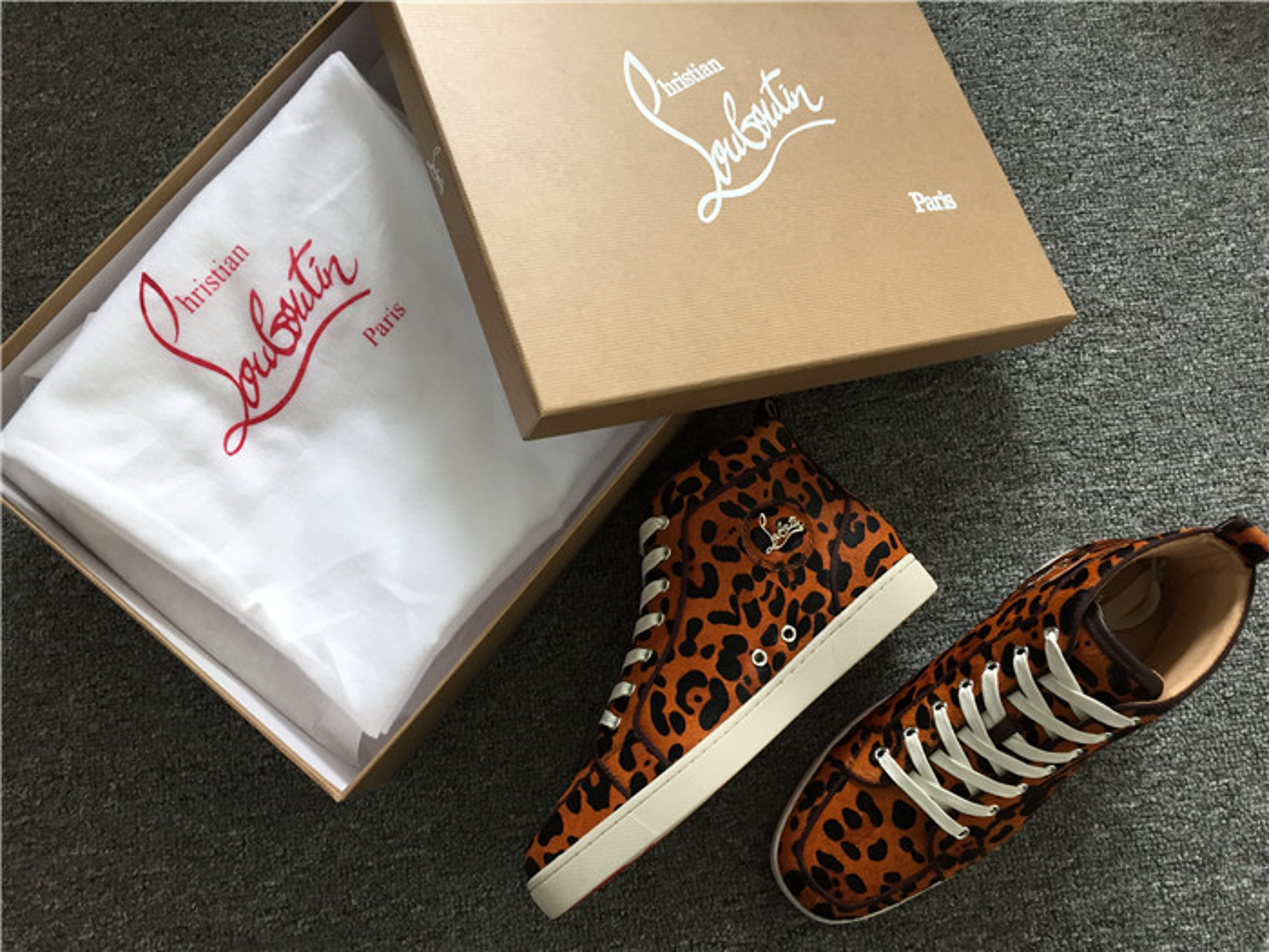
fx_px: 1063
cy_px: 476
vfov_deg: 48.2
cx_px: 634
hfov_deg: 61.7
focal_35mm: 29
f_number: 2.2
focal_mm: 4.15
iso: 64
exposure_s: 1/33
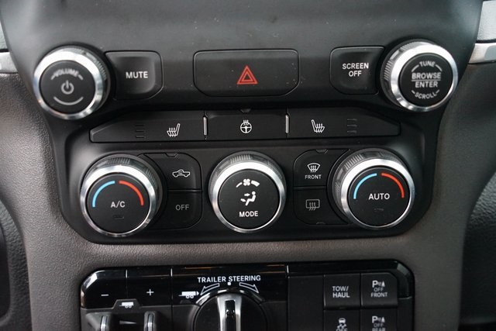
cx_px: 248
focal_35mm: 59
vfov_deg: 23.0
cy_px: 166
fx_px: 813
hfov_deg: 33.9
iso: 5000
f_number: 4
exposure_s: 1/160
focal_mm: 59
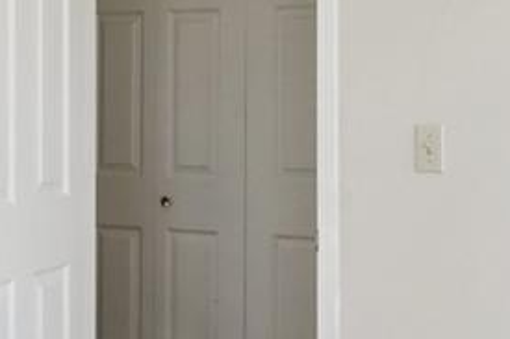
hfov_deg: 20.6
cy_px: 113
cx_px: 234
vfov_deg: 13.8
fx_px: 1402
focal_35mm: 99
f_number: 11
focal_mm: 17
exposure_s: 1/200
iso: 1000
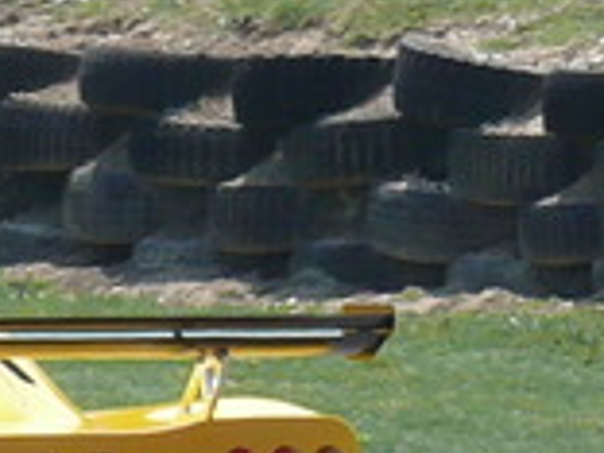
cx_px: -213
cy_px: 627
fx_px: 21043
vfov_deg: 1.2
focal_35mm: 1206
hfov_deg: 1.6
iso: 100
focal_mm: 34.8
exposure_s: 1/400
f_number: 5.6
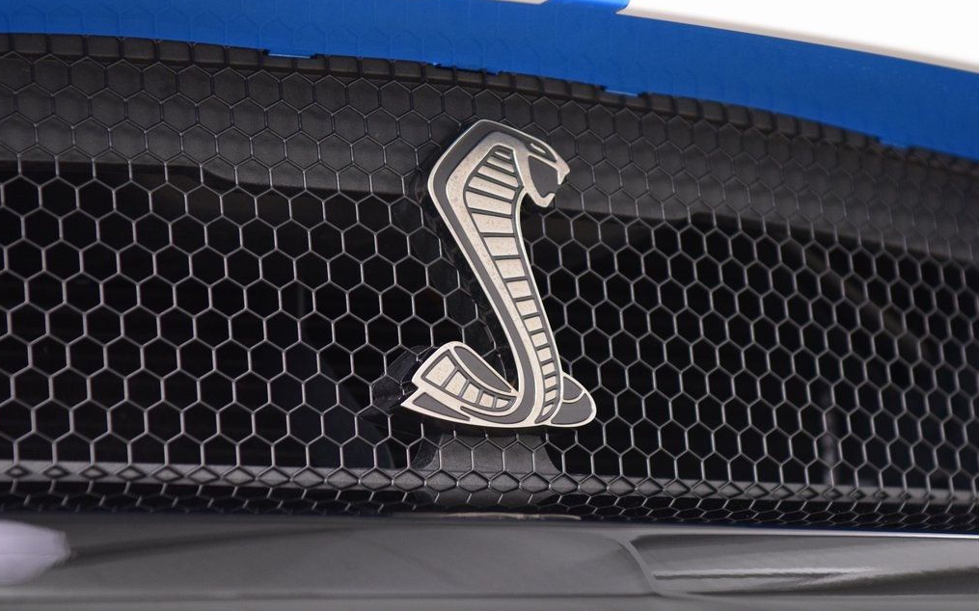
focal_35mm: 108
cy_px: 319
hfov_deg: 19.3
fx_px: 2881
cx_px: 487
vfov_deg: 12.1
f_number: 4
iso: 1600
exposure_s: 1/30
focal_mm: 70
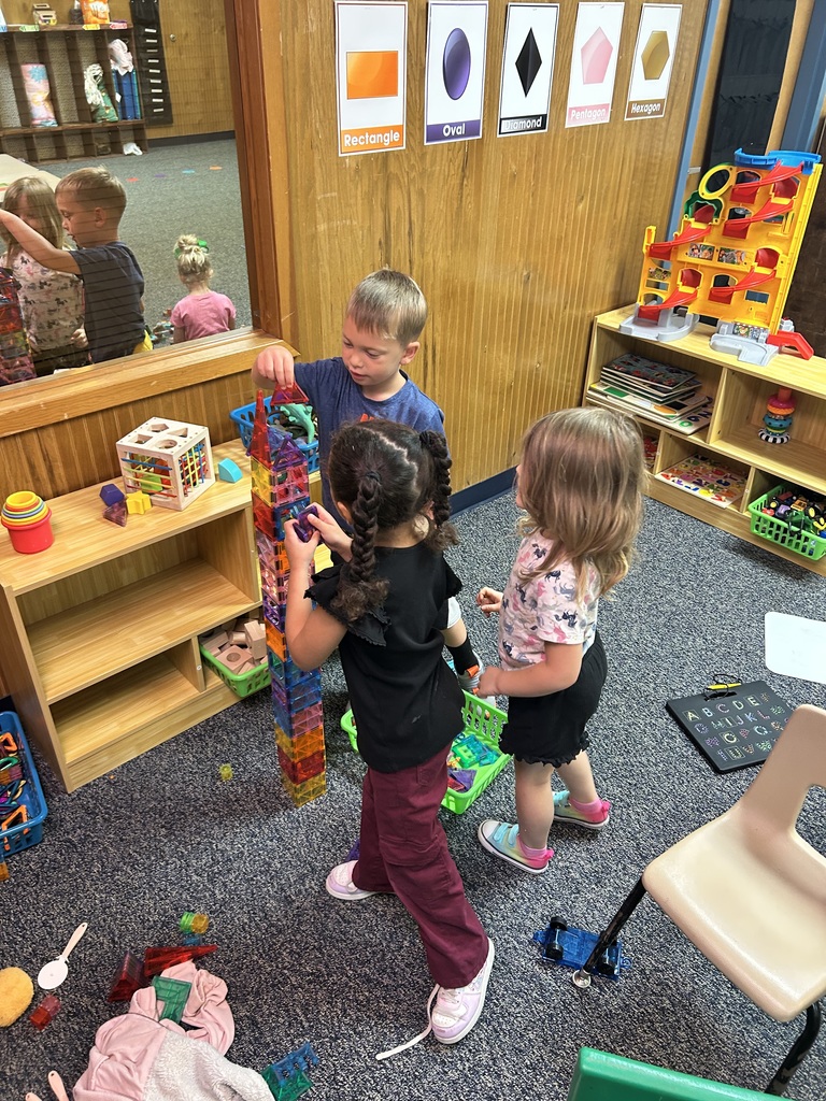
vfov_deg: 67.3
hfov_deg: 53.1
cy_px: 550
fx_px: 827
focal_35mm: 26
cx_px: 413
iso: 200
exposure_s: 1/60
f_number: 1.5
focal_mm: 5.7
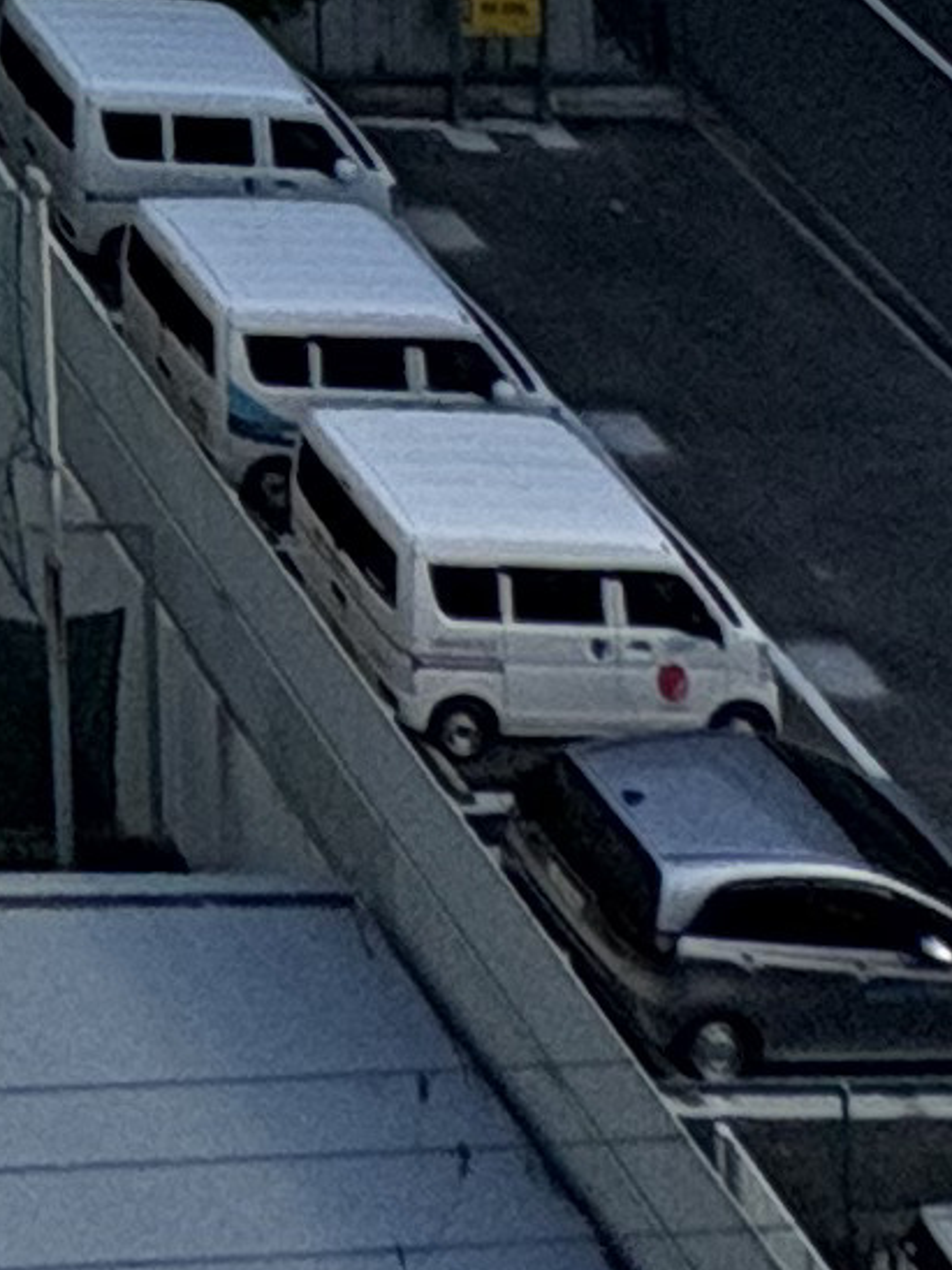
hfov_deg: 9.4
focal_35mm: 103
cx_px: -2309
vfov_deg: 9.8
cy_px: -3078
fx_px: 3777
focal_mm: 2.22
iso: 50
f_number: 2.2
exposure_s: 1/2208
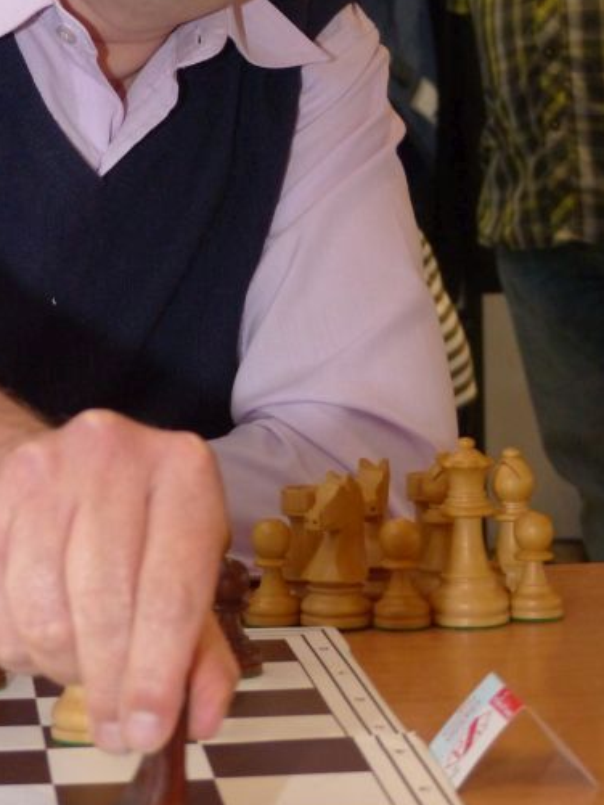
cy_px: 166
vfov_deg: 14.2
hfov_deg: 10.7
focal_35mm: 138
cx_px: 198
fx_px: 3209
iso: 400
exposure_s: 1/60
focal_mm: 14.5
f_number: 2.8
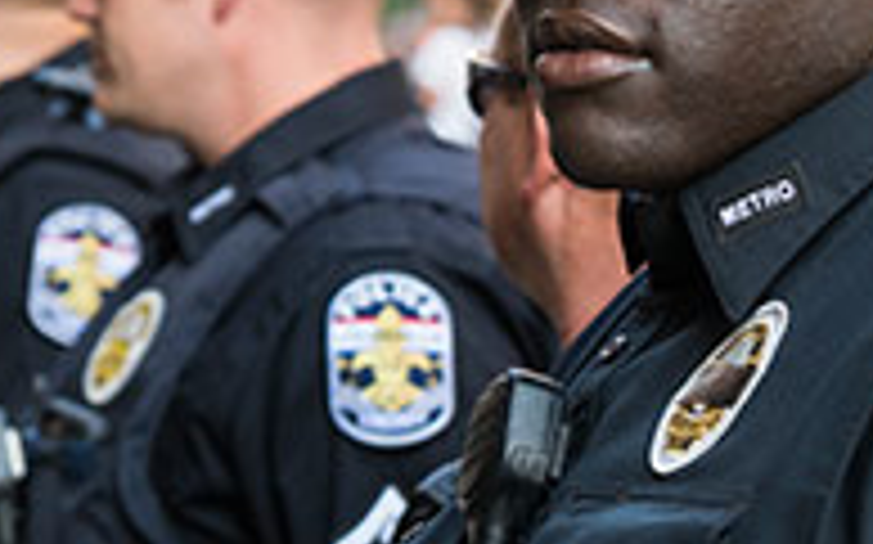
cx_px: 554
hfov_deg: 12.2
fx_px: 4066
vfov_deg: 7.7
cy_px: 339
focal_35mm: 171
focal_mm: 56
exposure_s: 1/500
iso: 500
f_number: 4
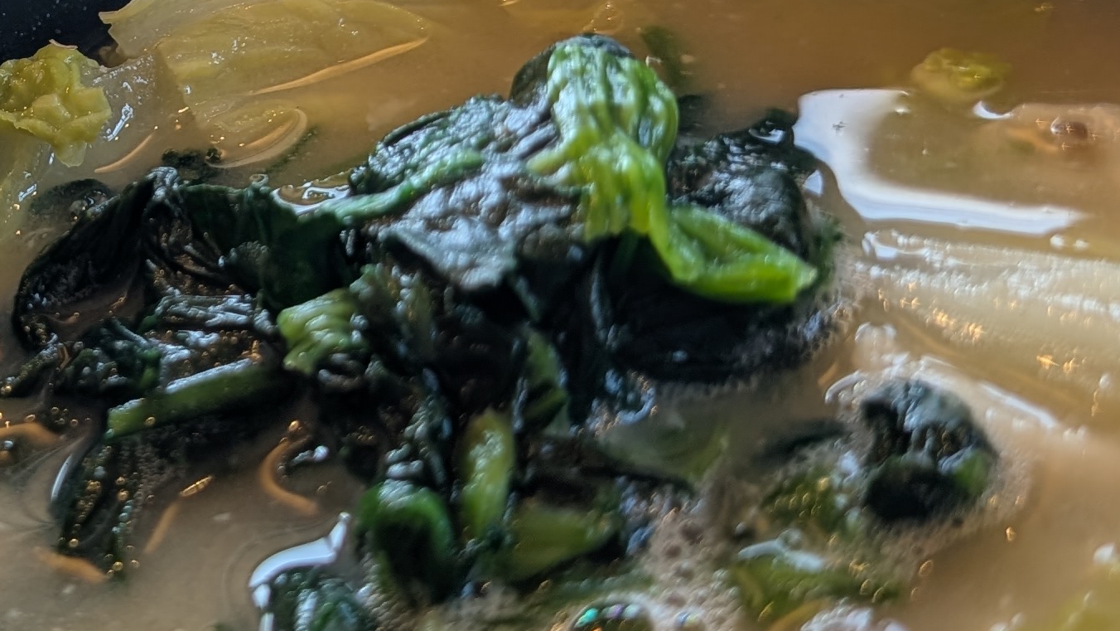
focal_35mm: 79
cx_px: -44
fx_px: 2347
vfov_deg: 15.0
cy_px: -10
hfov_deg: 25.3
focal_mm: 6.9
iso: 19
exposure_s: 1/250
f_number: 1.68
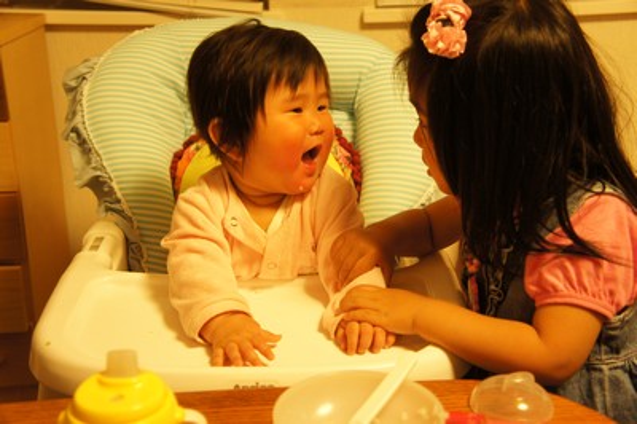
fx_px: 875
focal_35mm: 50
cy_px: 212
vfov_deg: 27.2
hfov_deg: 40.0
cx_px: 318
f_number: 4.5
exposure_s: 1/40
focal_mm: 33
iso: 1000
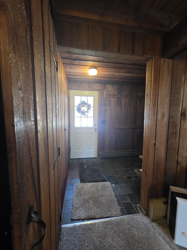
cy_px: 125
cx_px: 94
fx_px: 94
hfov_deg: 89.9
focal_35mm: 13
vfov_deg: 106.2
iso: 800
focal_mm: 2.2
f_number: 1.9
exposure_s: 1/60
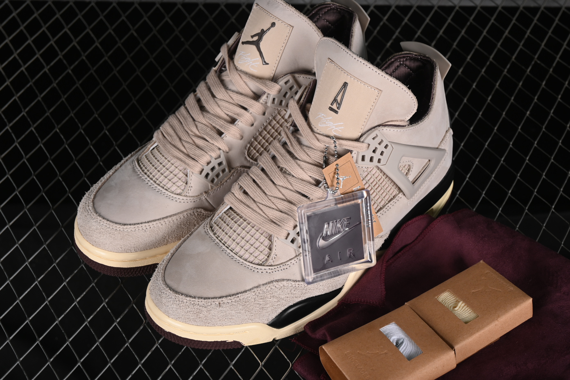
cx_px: 285
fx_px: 1140
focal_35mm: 72
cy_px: 190
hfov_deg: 28.1
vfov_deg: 18.9
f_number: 7.1
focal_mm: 48
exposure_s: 1/160
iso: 160
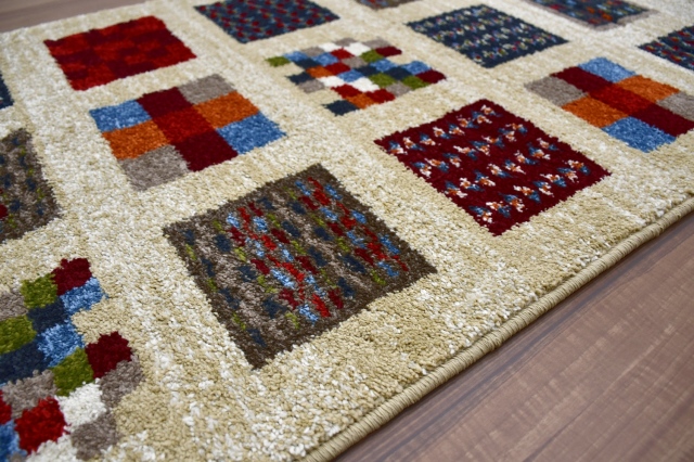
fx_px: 578
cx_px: 347
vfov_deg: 43.6
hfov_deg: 62.0
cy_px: 231
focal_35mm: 30
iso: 400
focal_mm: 20
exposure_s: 1/250
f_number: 4
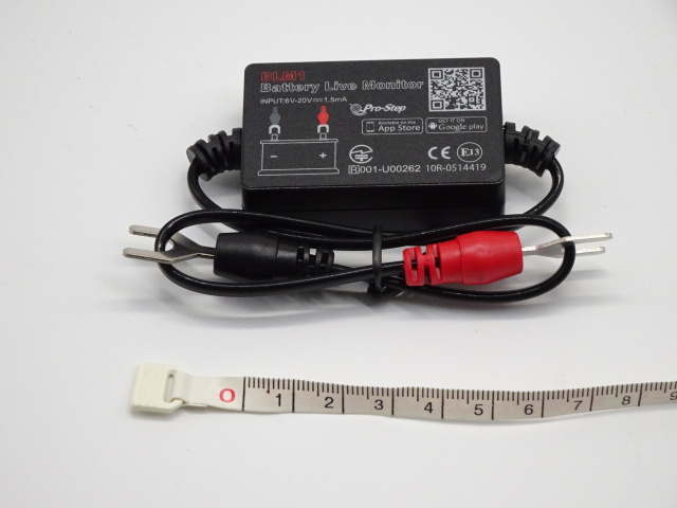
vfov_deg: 11.7
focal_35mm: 127
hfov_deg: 15.5
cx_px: 338
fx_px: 2484
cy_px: 254
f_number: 5.6
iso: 640
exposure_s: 1/160
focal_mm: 21.66
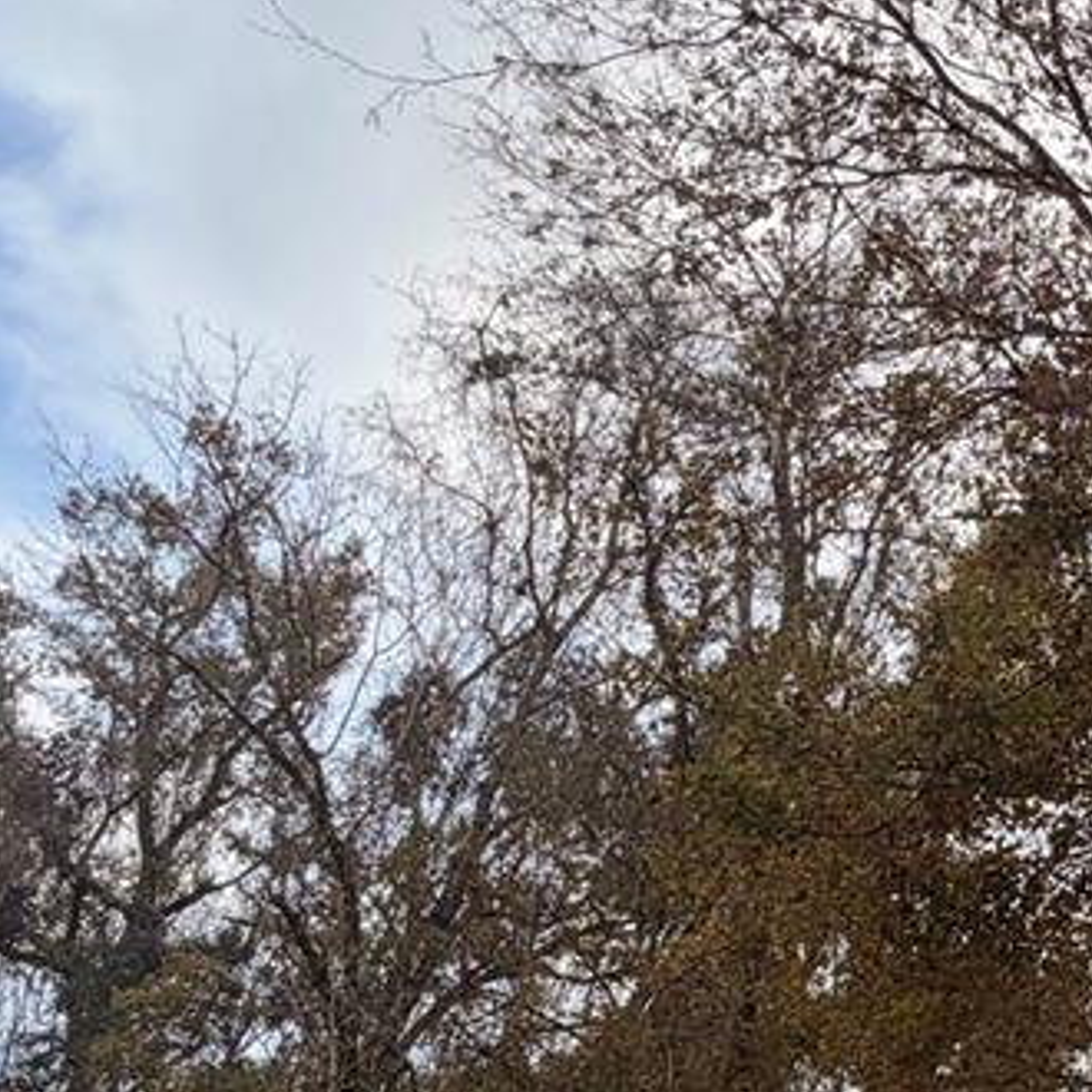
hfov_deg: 32.7
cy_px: 857
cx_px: 1218
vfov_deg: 36.4
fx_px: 1606
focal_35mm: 45
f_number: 2.2
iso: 25
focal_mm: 2.22
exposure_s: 1/770
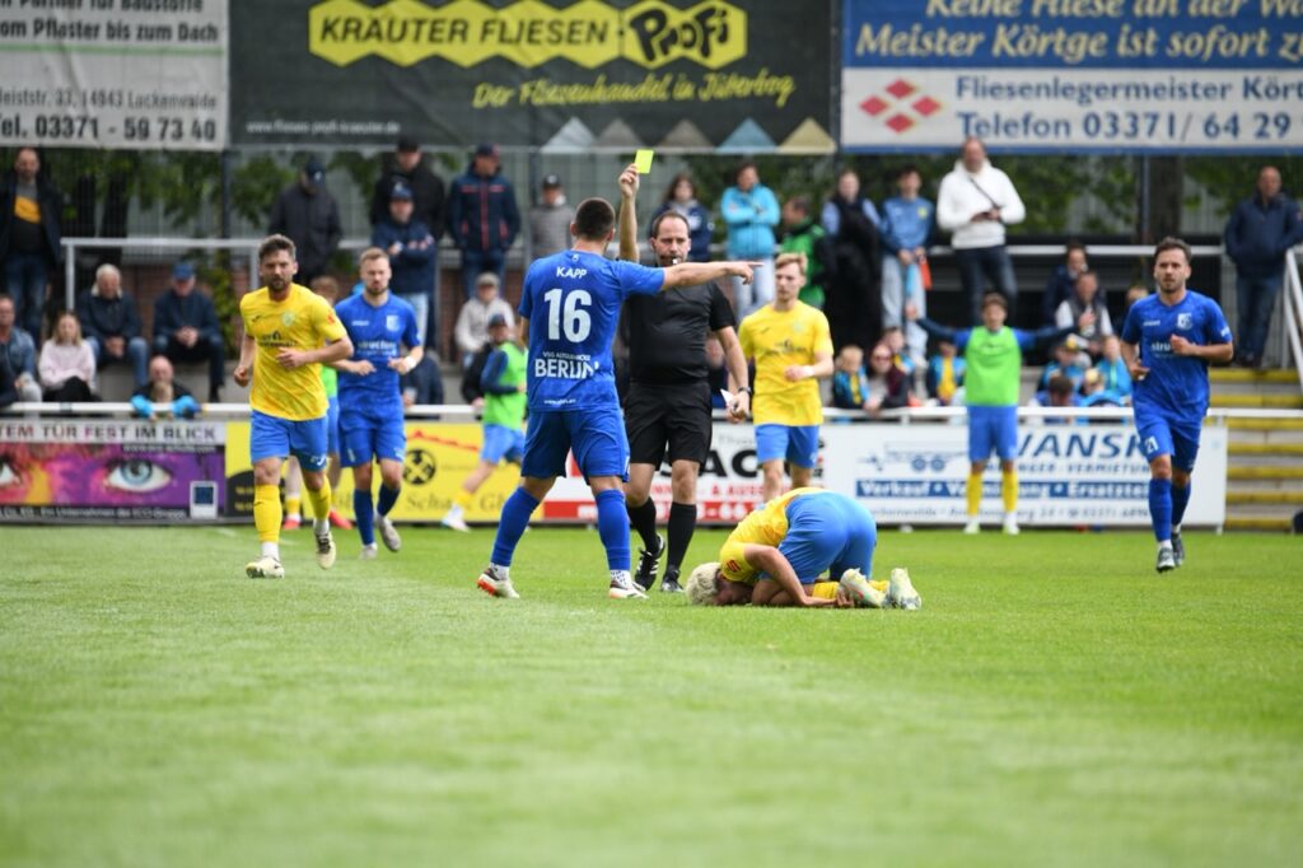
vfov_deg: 3.6
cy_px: 434
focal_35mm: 380
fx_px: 13749
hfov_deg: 5.4
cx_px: 652
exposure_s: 1/1600
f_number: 5.6
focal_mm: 380
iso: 1250
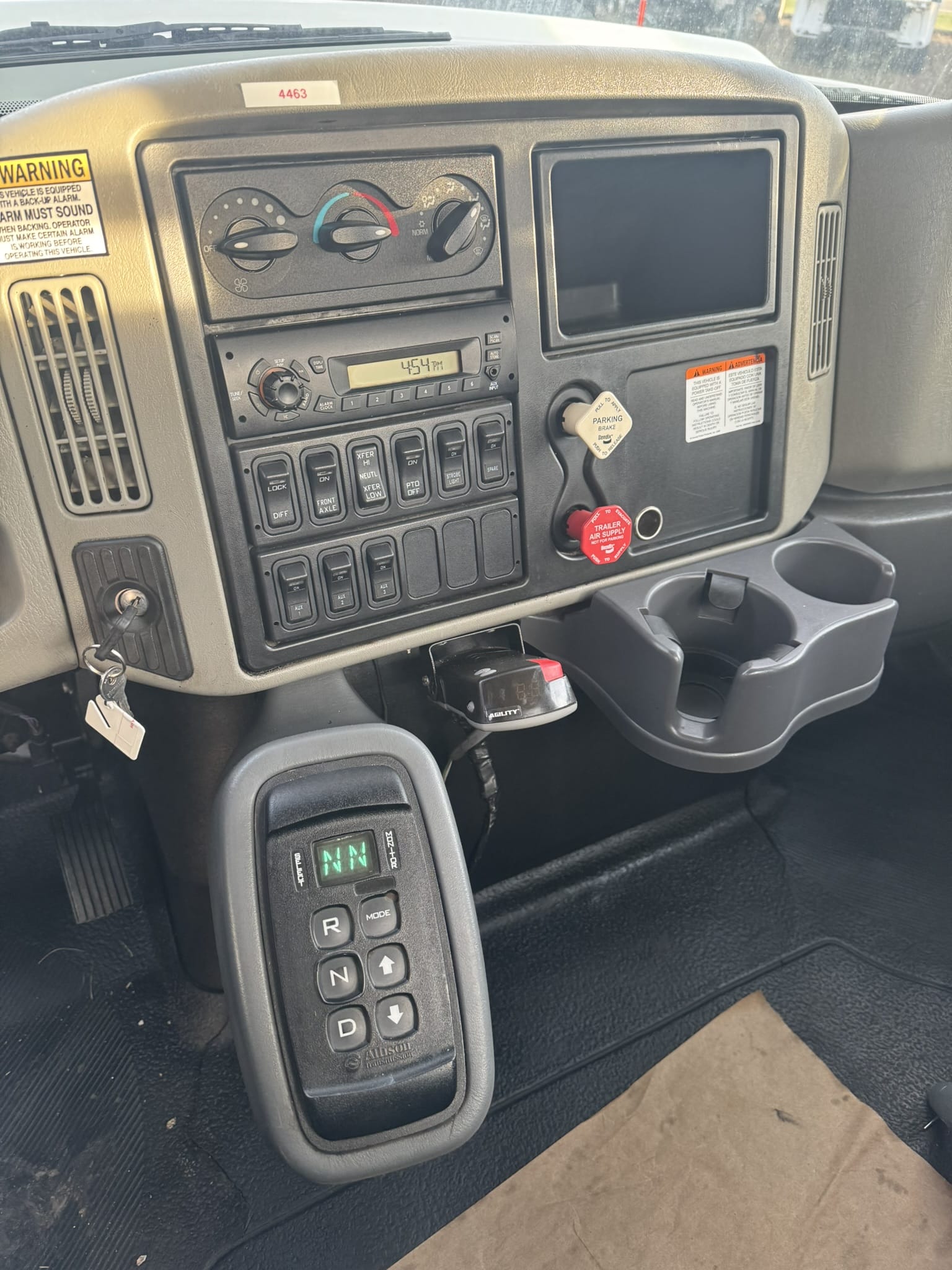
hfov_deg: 56.8
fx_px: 880
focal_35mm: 24
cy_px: 635
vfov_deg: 71.6
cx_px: 476
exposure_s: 1/117
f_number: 1.78
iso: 200
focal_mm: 6.76
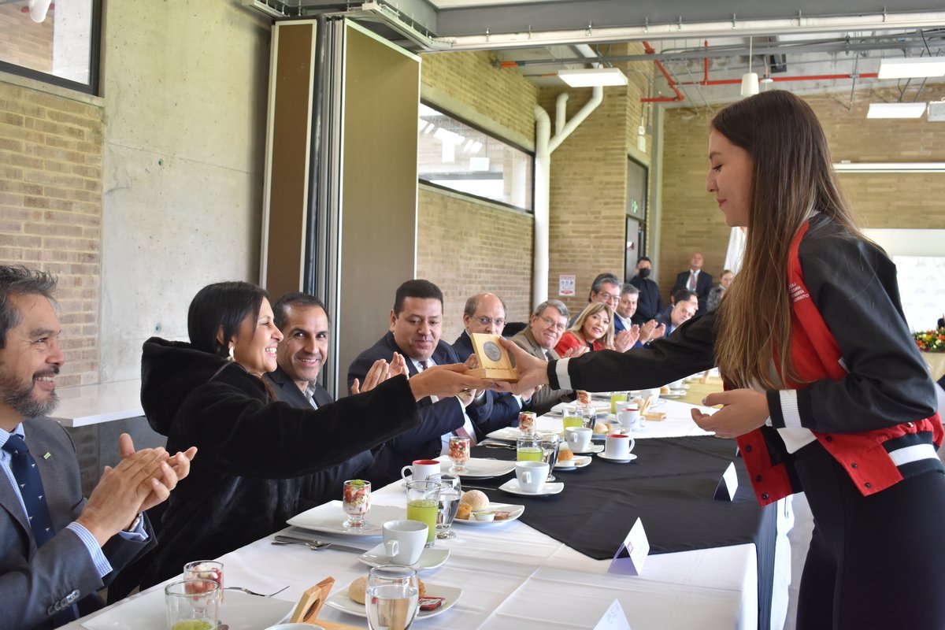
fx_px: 945
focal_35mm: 36
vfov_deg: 36.9
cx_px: 472
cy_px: 315
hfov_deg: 53.1
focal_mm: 24
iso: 800
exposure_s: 1/100
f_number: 5
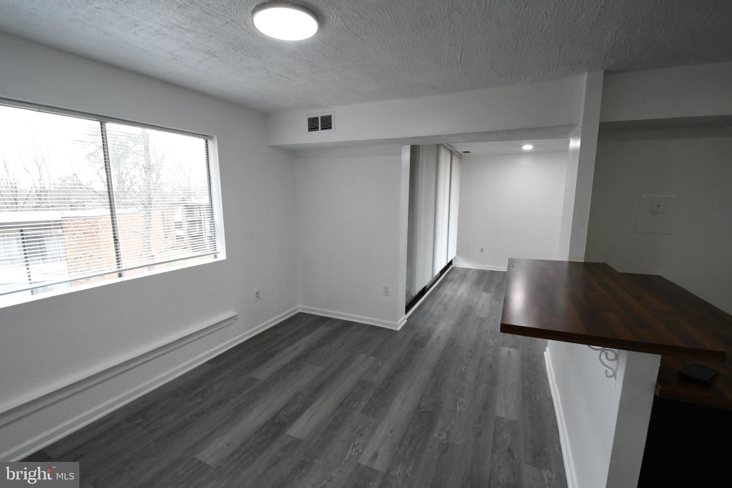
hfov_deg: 100.4
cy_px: 244
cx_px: 366
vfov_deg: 77.3
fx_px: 305
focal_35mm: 15
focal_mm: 10
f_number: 16
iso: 3200
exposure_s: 1/40
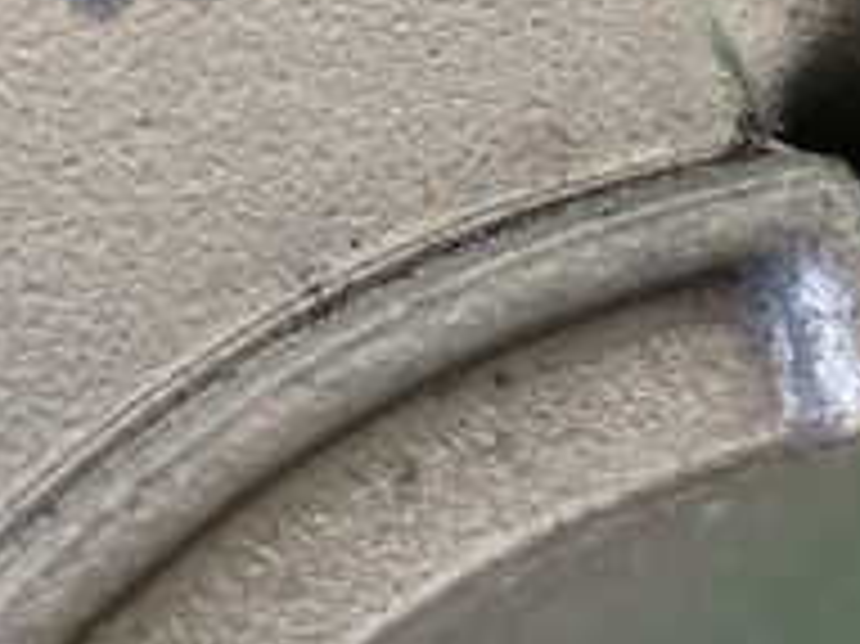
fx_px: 3675
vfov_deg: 10.0
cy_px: 149
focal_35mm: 148
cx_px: 189
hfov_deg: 13.3
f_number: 3.1
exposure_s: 1/50
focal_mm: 8.4
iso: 250
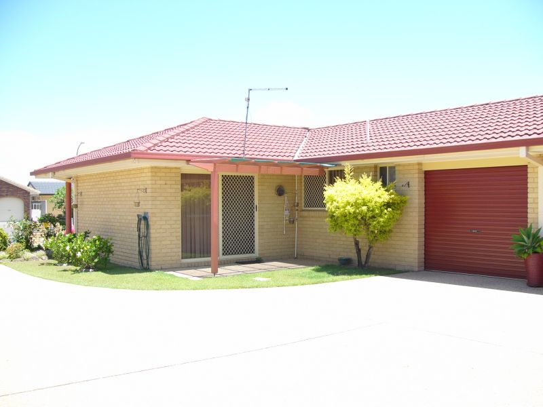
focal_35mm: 36
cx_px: 272
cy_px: 204
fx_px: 565
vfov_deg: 39.7
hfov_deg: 51.4
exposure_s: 1/320
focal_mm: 6
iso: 50
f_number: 2.8
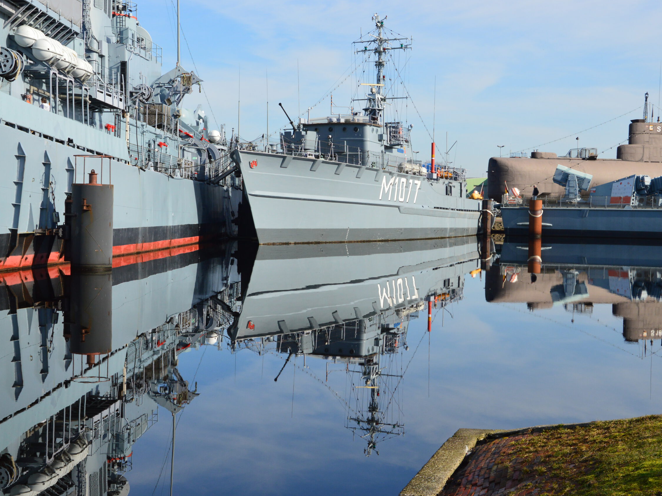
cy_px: 248
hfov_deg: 31.2
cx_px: 357
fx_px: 1186
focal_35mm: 62
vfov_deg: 23.7
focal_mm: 38
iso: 400
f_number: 11
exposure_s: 1/500
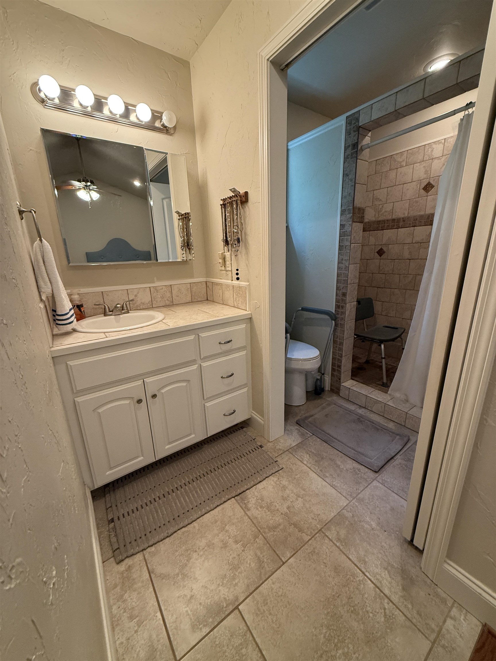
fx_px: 267
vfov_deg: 102.1
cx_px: 248
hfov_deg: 85.7
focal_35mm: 14
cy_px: 330
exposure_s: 1/75
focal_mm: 2.22
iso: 320
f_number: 2.2
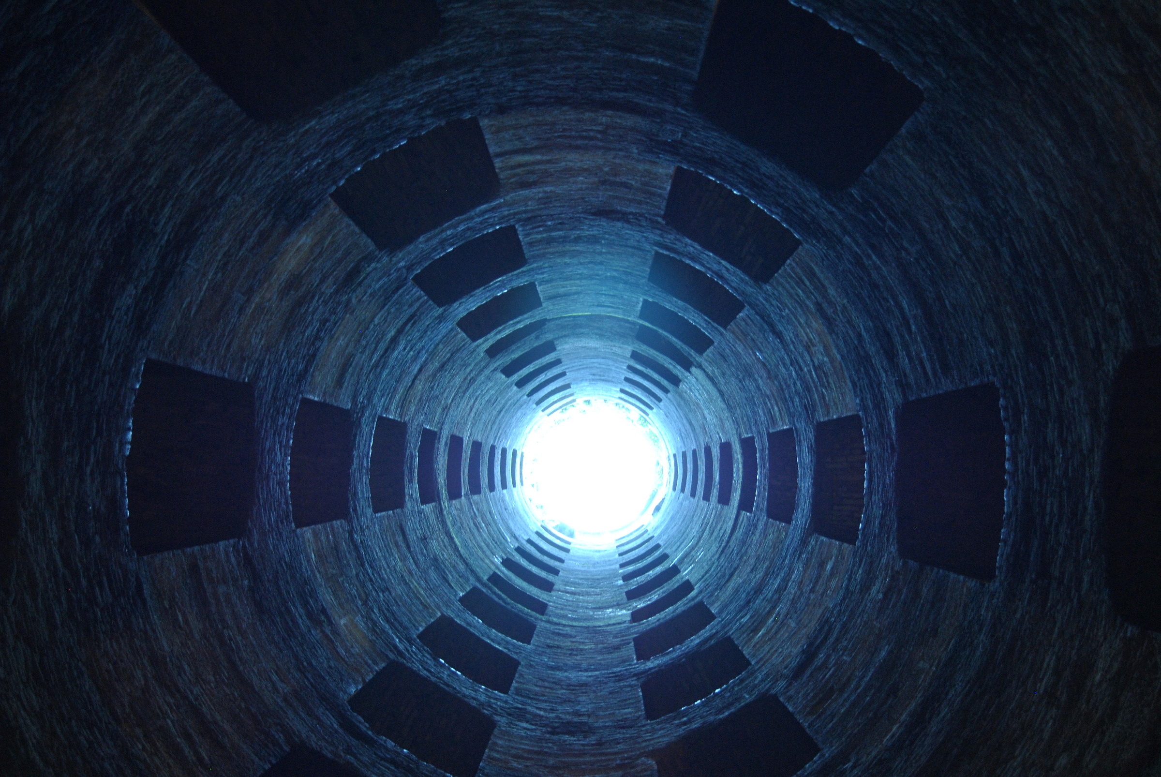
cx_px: 580
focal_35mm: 46
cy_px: 388
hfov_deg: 42.3
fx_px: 1501
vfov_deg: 29.0
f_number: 4.2
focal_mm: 31
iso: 400
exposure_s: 1/2
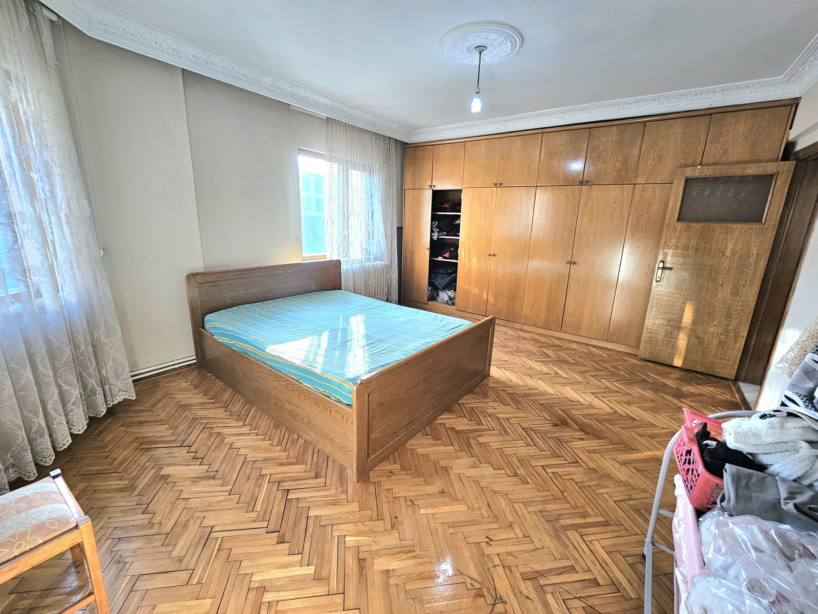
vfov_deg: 89.9
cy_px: 307
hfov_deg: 106.2
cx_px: 409
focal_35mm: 13
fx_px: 307
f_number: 2.2
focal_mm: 2.2
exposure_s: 1/50.3
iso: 80
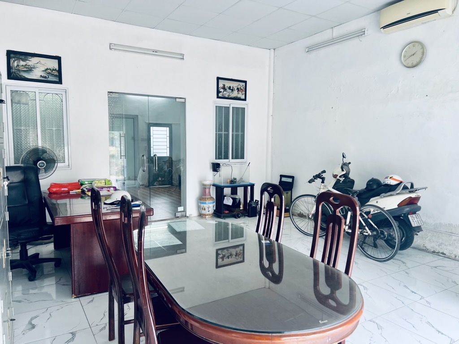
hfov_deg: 67.3
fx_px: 345
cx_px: 230
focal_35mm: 26
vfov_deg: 53.1
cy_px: 172
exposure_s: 1/121
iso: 50
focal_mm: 5.7
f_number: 1.5
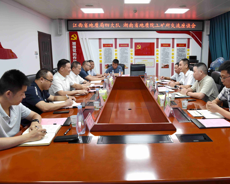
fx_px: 191
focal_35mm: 28
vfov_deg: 51.5
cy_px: 91
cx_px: 134
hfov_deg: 61.8
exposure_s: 1/100
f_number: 7.1
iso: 1250
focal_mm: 24
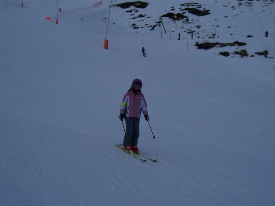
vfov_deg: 39.7
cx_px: 138
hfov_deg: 51.4
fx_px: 286
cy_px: 103
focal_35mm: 36
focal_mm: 6.2
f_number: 4.5
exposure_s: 1/1000
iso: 80
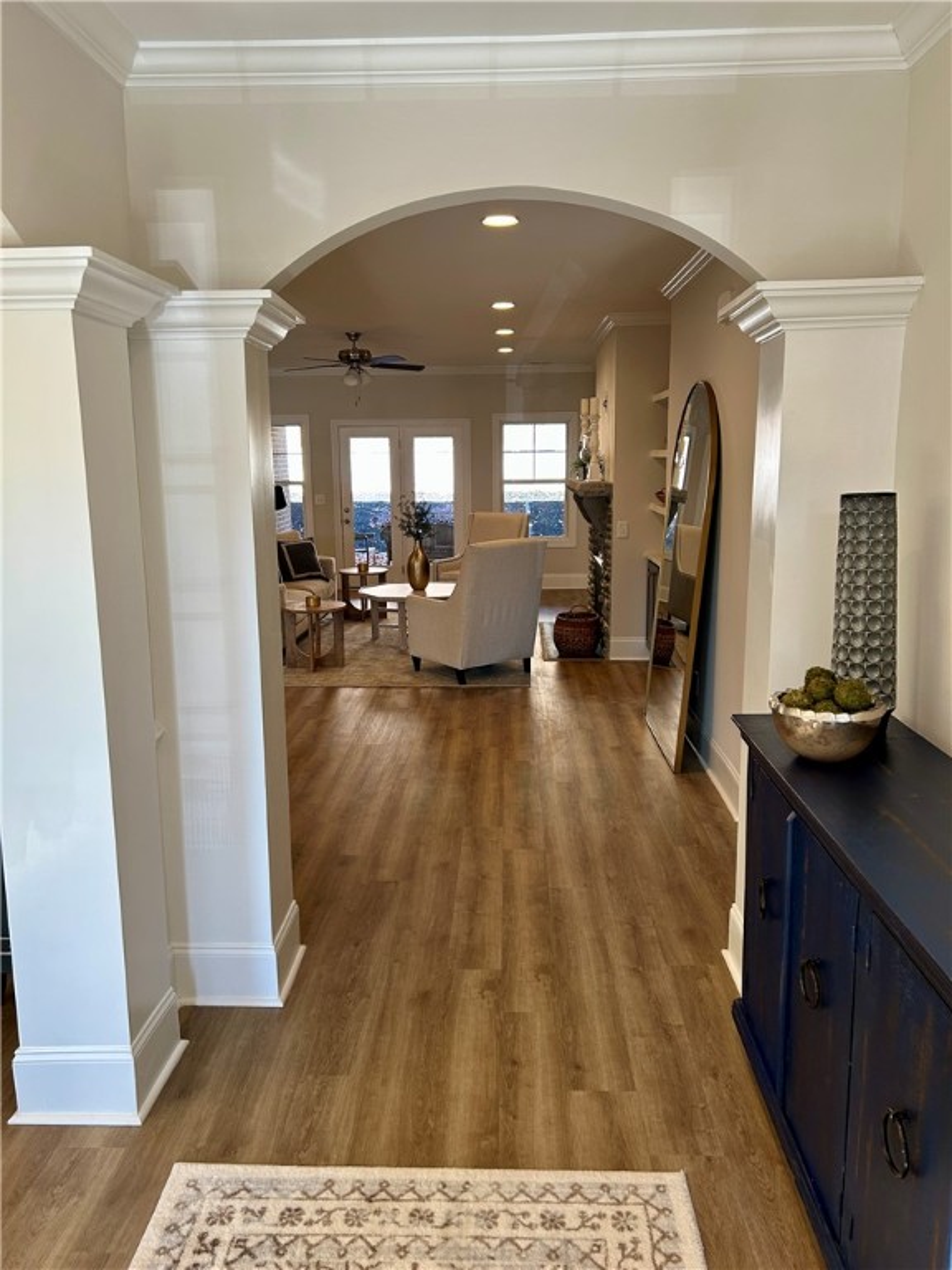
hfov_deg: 53.1
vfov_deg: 67.3
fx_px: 953
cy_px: 635
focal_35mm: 26
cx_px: 476
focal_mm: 5.7
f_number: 1.5
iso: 100
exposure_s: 1/120
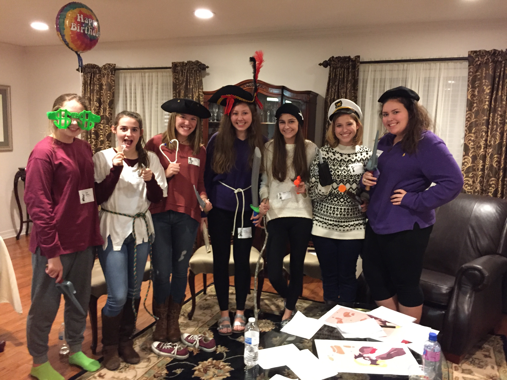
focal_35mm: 29
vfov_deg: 48.2
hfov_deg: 61.7
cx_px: 254
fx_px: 425
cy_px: 190
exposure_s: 1/15
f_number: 2.2
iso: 500
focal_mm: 4.15
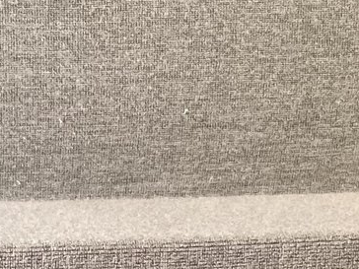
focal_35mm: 129
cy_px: 428
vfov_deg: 11.0
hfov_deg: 15.0
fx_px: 1338
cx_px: -6
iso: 400
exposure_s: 1/40
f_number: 2.4
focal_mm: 3.3
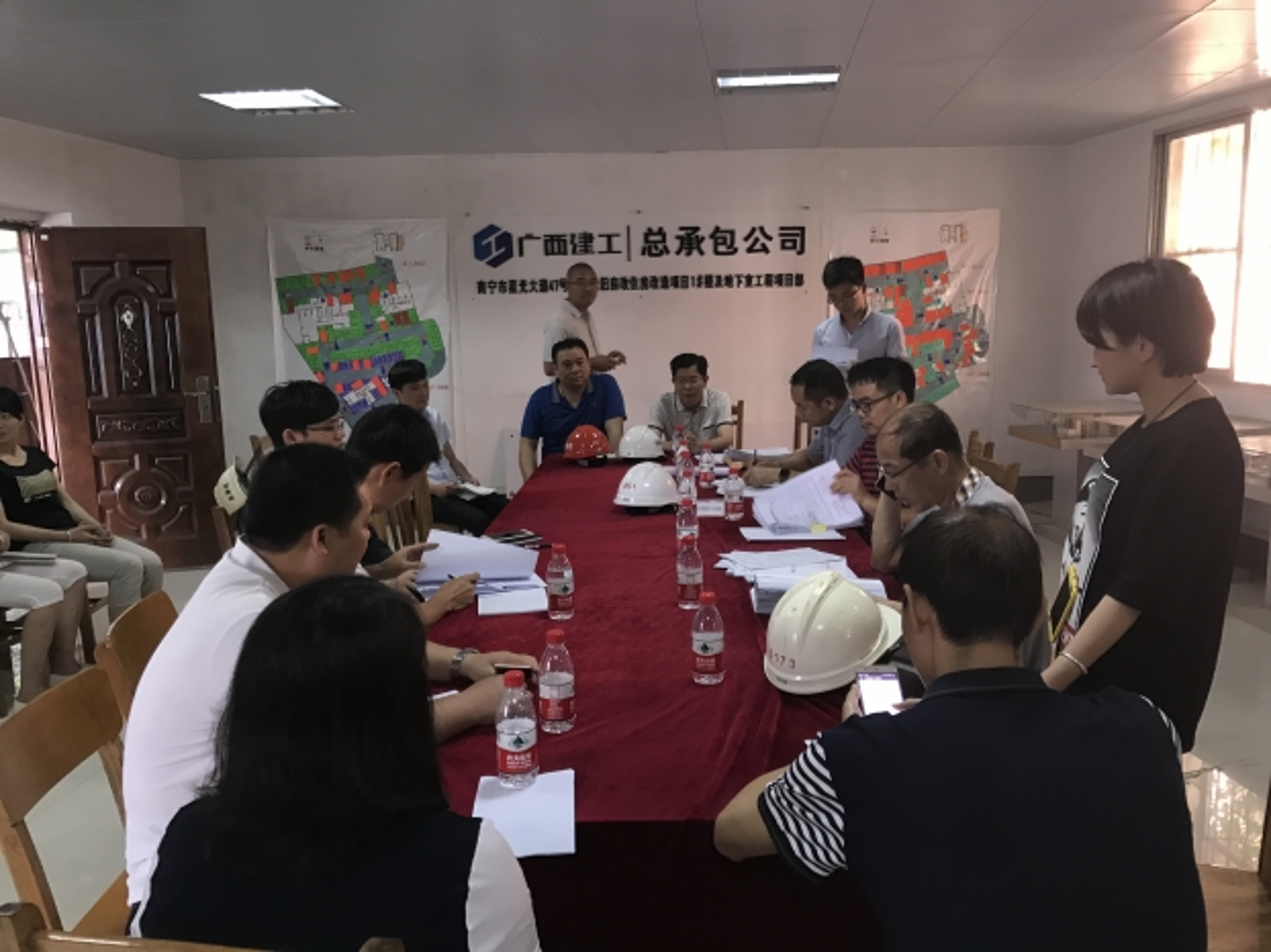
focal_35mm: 28
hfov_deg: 63.5
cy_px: 476
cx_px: 636
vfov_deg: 49.7
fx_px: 1028
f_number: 1.8
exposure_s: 1/17
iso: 64
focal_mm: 3.99
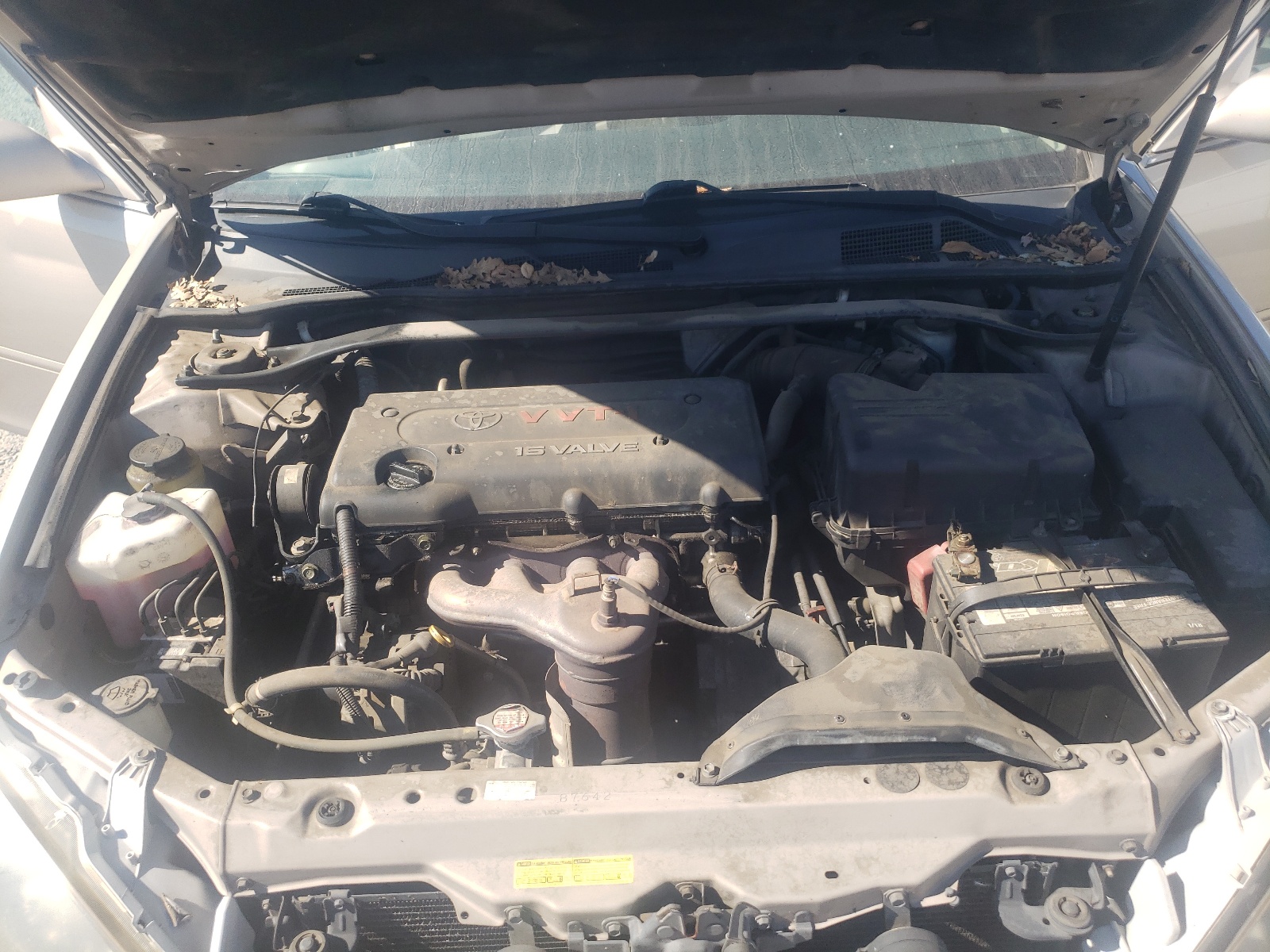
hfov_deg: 67.3
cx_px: 635
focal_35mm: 26
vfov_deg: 53.1
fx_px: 954
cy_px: 476
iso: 50
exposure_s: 1/1000
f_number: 1.5
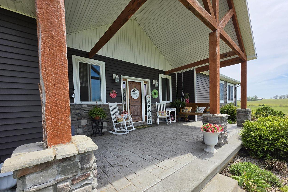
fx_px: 112
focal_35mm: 14
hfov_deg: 104.2
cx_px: 140
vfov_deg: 80.6
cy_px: 111
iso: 32
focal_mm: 2.2
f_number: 1.9
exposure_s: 1/1941
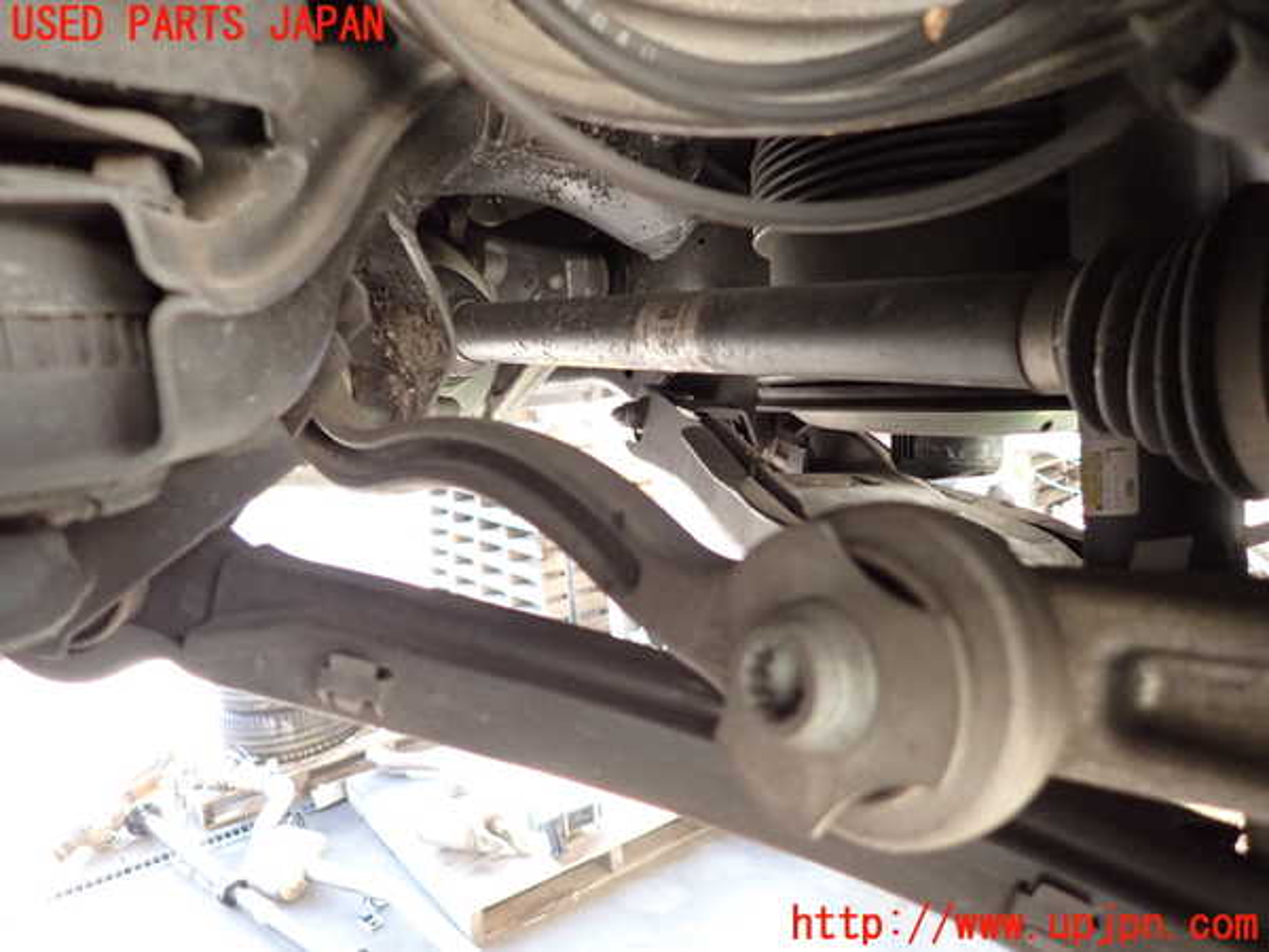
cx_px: 634
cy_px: 476
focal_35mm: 25
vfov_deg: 54.9
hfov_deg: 69.4
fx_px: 916
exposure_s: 1/125
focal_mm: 4.5
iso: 500
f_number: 2
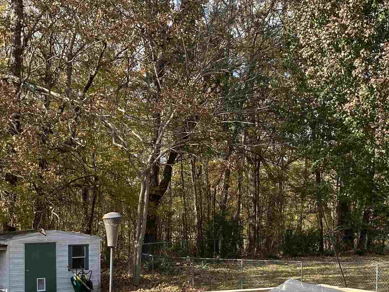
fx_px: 708
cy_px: 230
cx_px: 199
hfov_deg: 30.7
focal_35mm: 63
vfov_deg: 23.0
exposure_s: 1/1103
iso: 32
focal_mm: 4.25
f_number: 1.8
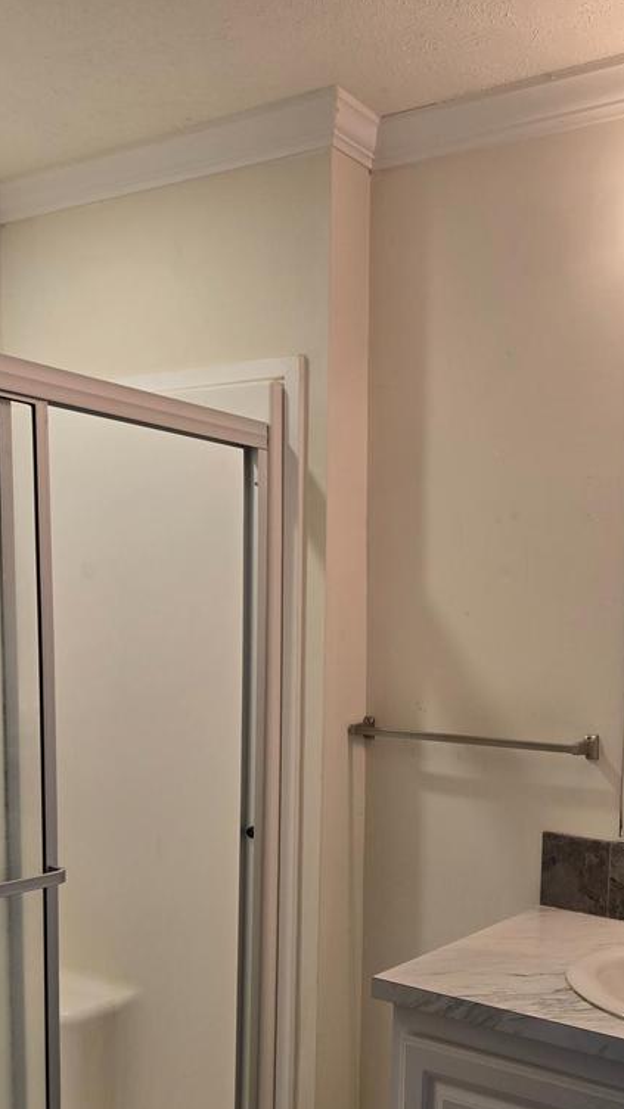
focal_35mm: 36
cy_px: 765
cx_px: 500
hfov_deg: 32.0
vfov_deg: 53.8
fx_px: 1059
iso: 64
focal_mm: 5.4
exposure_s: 1/120
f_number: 1.8
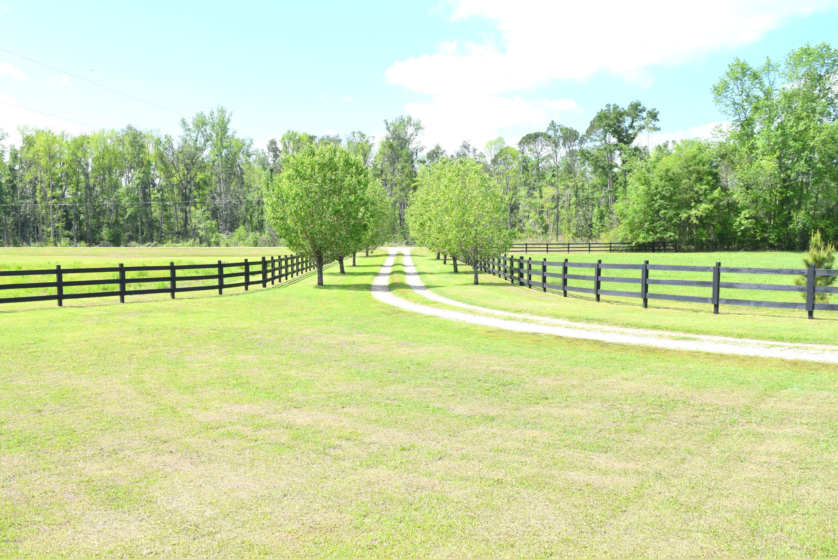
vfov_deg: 40.0
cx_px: 419
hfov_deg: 57.2
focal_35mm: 33
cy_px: 280
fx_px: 768
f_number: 10
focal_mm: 22
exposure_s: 1/400
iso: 200
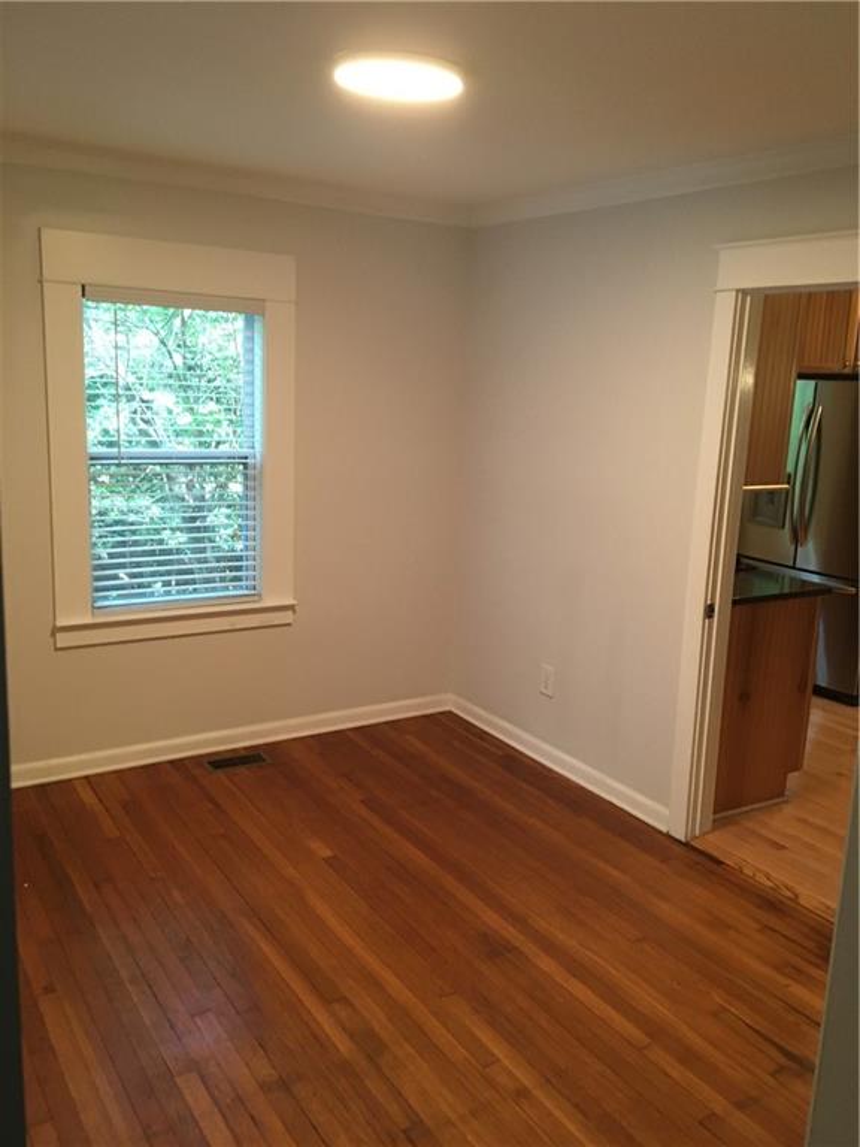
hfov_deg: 48.2
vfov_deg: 61.7
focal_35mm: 29
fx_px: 961
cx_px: 430
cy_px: 574
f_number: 2.2
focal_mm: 4.15
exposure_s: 1/30
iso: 160
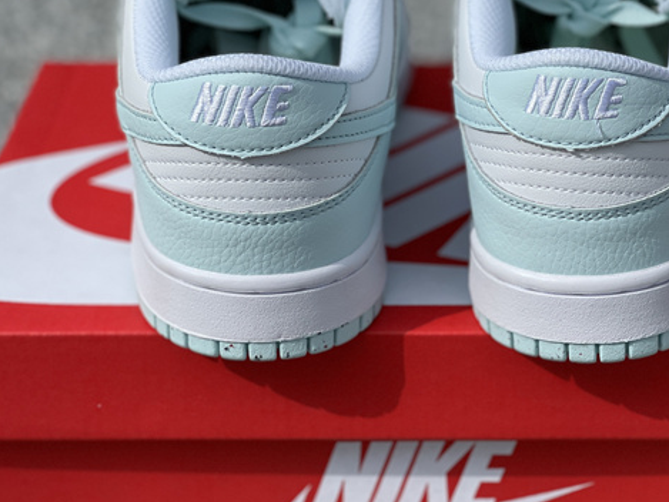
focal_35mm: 101
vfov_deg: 14.6
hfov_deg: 19.4
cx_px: 468
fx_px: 1952
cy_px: 185
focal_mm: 7.5
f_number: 2.2
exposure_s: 1/2801
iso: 32
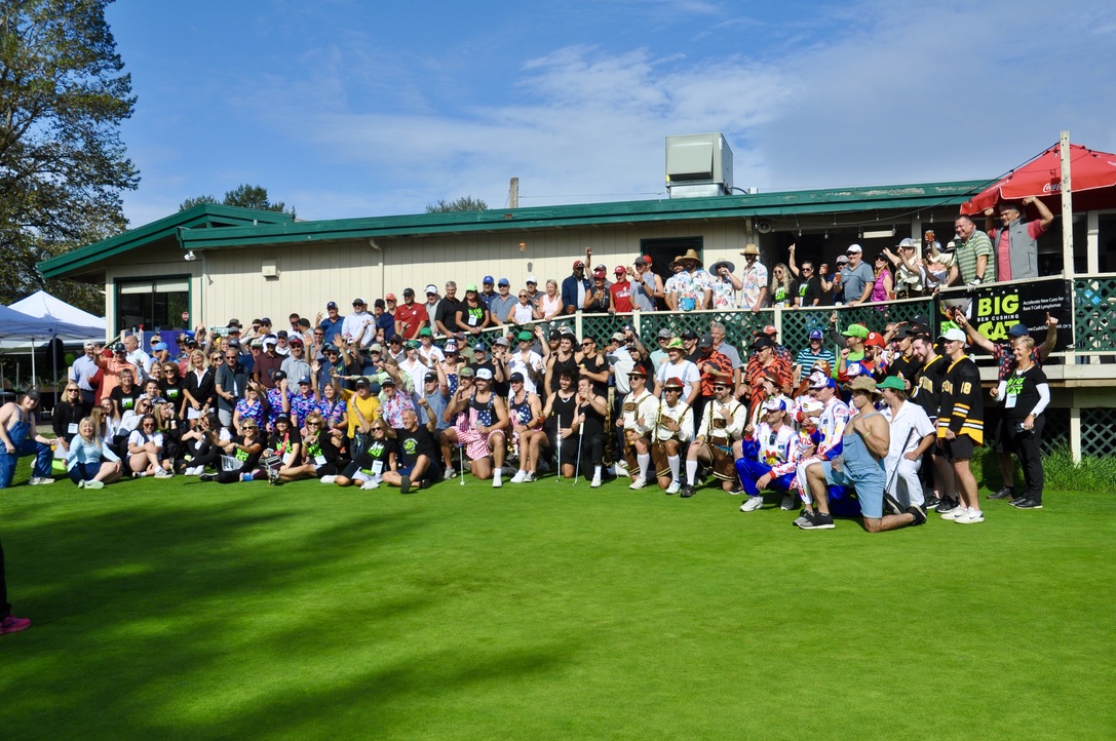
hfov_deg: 57.3
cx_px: 558
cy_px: 370
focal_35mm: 33
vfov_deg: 39.9
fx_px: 1022
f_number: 8
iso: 400
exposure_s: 1/2000
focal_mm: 22
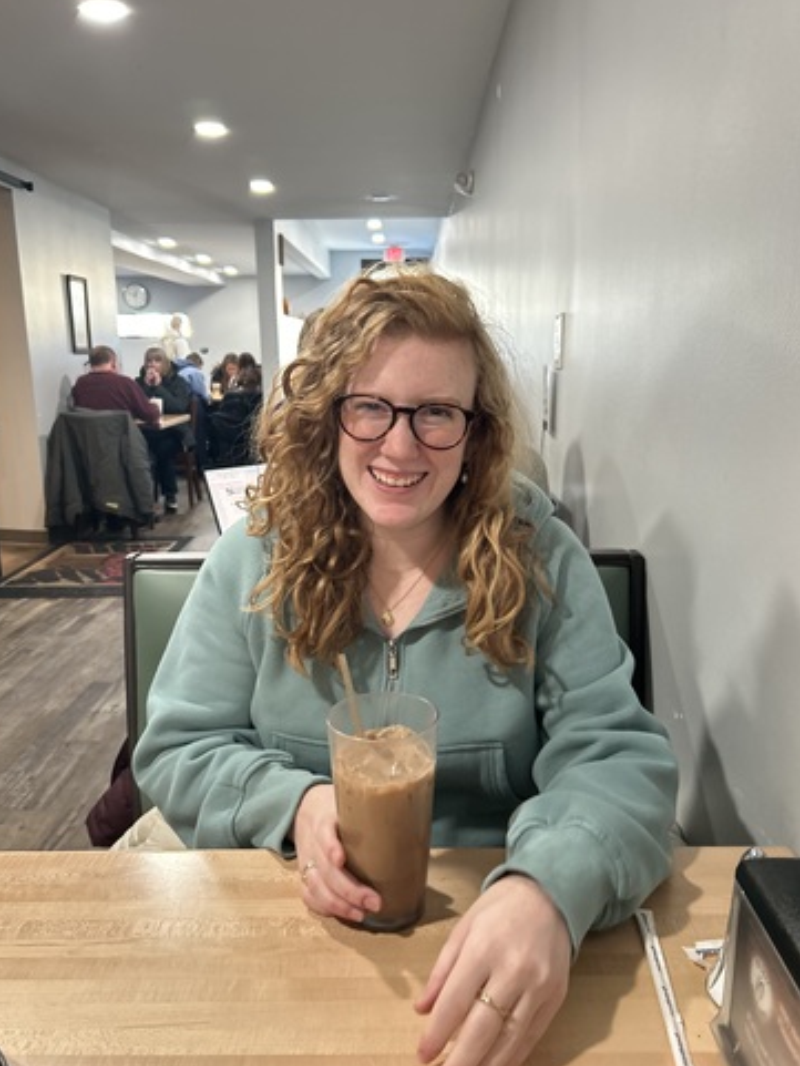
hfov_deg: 51.4
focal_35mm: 27
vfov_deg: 65.3
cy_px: 527
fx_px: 832
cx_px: 400
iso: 200
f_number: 1.5
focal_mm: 5.7
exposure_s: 1/60
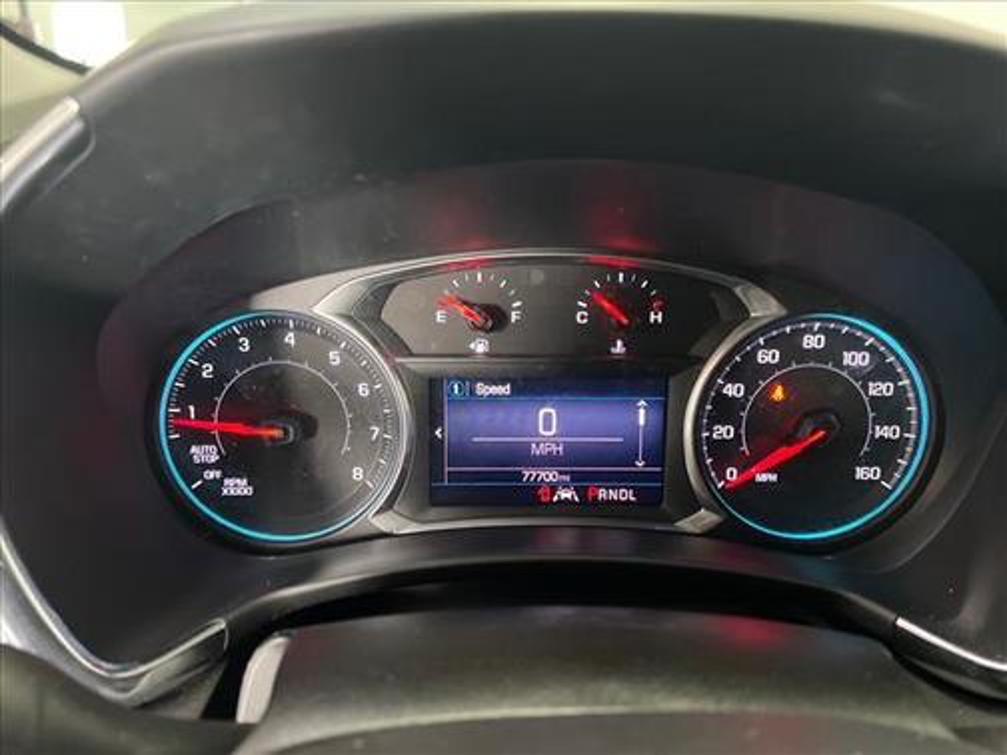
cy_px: 378
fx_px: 756
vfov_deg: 53.1
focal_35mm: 26
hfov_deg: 67.3
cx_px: 504
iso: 500
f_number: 1.5
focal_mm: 5.7
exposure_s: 1/30
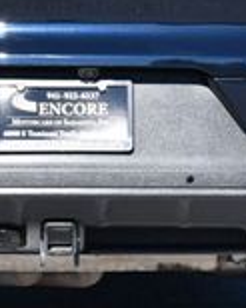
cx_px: 80
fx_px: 2997
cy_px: 2
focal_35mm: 329
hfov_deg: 4.7
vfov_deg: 5.9
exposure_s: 1/250
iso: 180
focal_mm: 42
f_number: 8
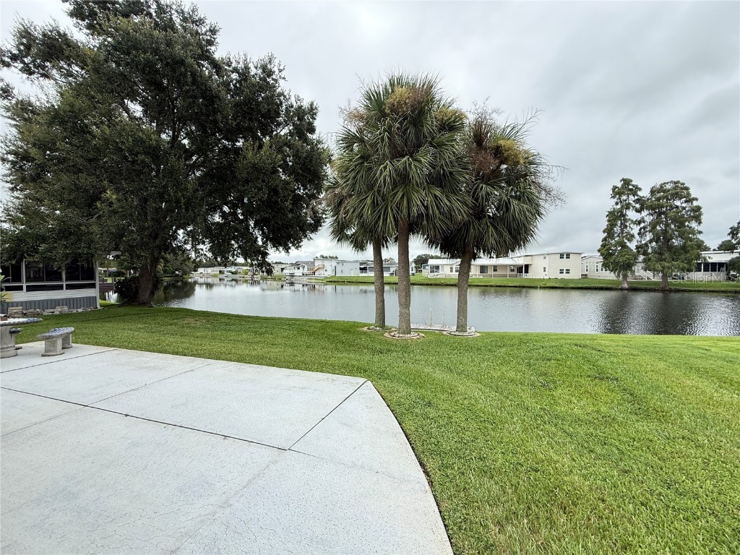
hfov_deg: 102.1
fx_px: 299
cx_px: 370
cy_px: 278
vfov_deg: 85.7
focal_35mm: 14
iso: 64
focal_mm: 2.22
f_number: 2.2
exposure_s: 1/651
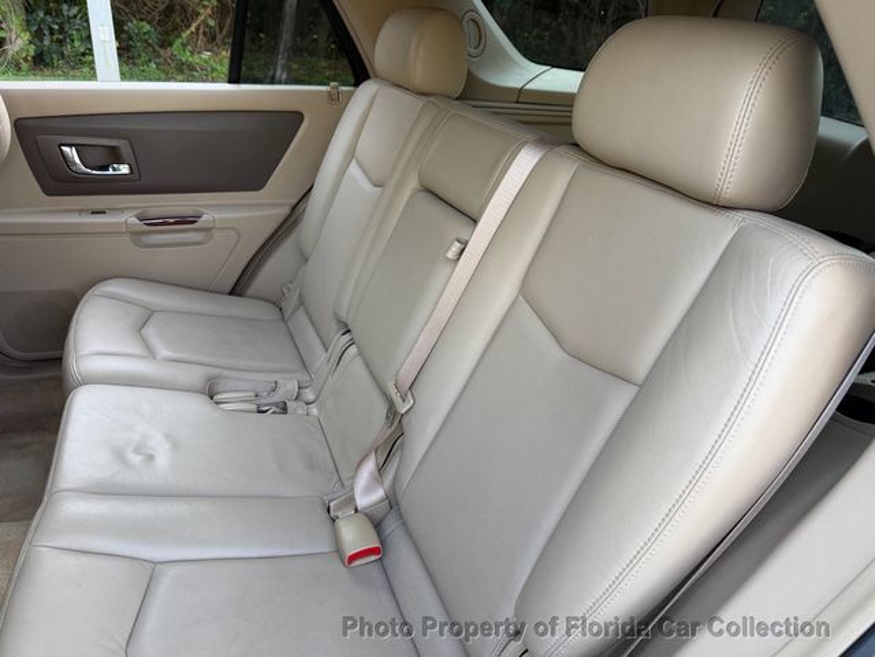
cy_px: 328
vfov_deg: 56.8
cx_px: 438
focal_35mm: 24
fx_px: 607
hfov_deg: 71.6
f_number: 1.78
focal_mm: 6.76
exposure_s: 1/121
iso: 80
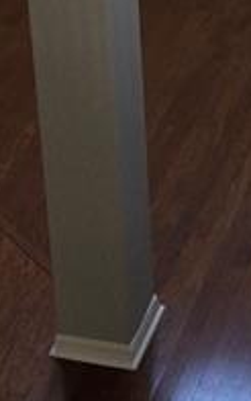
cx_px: 347
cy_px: -133
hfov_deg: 8.7
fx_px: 1626
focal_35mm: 149
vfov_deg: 13.5
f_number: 1.8
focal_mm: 5.4
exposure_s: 1/40
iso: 100
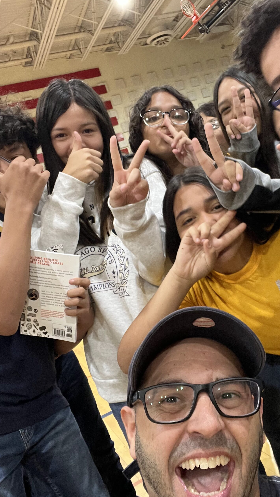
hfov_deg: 35.4
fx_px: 436
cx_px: 177
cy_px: 249
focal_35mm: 33
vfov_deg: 59.5
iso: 250
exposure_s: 1/40
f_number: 2.2
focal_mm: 2.71
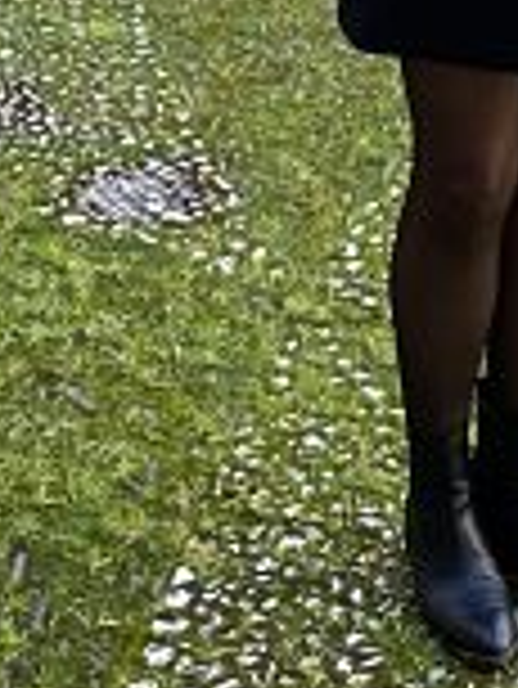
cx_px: 489
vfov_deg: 16.2
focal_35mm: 113
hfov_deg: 13.0
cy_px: -277
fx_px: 2251
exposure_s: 1/121
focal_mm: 4.25
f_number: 1.8
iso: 32
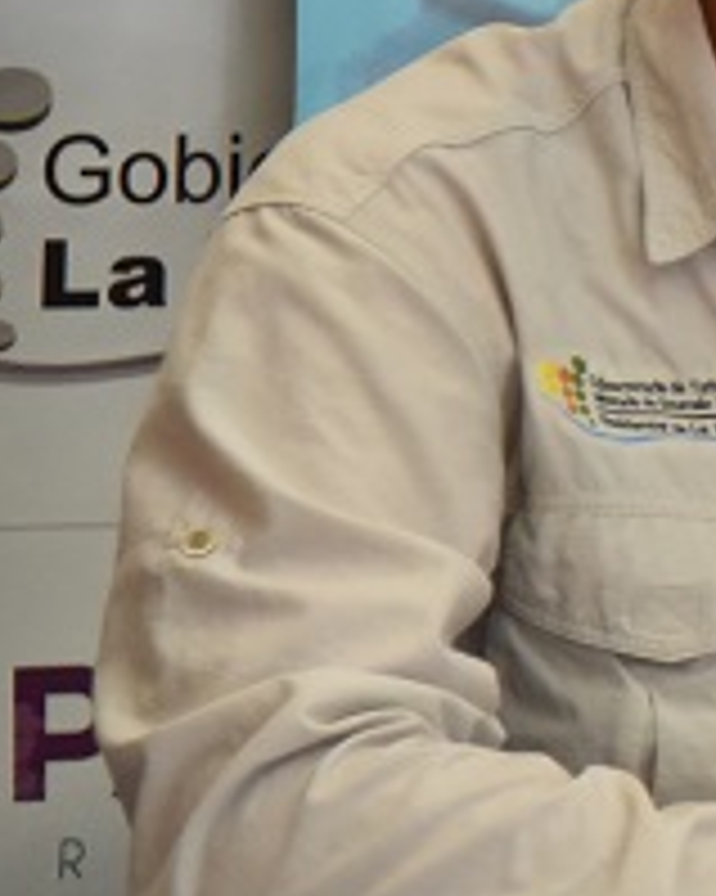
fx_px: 10259
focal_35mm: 387
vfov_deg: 5.0
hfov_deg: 3.9
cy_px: 146
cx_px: 2207
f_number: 4
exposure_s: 1/250
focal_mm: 82
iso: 3200
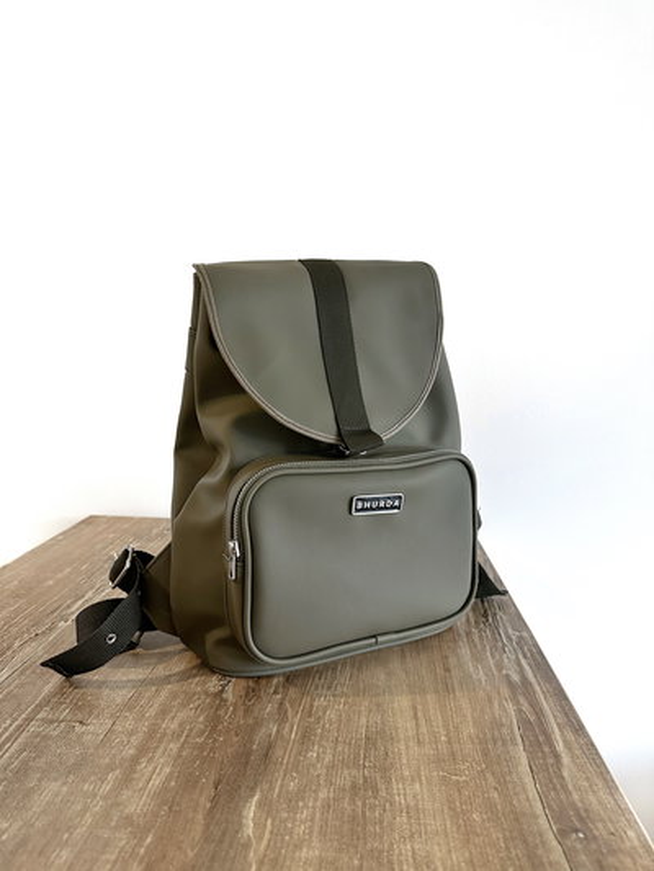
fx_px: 604
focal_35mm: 24
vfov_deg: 71.6
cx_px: 327
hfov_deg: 56.8
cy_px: 436
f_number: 1.78
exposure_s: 1/94
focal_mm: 6.86
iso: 250
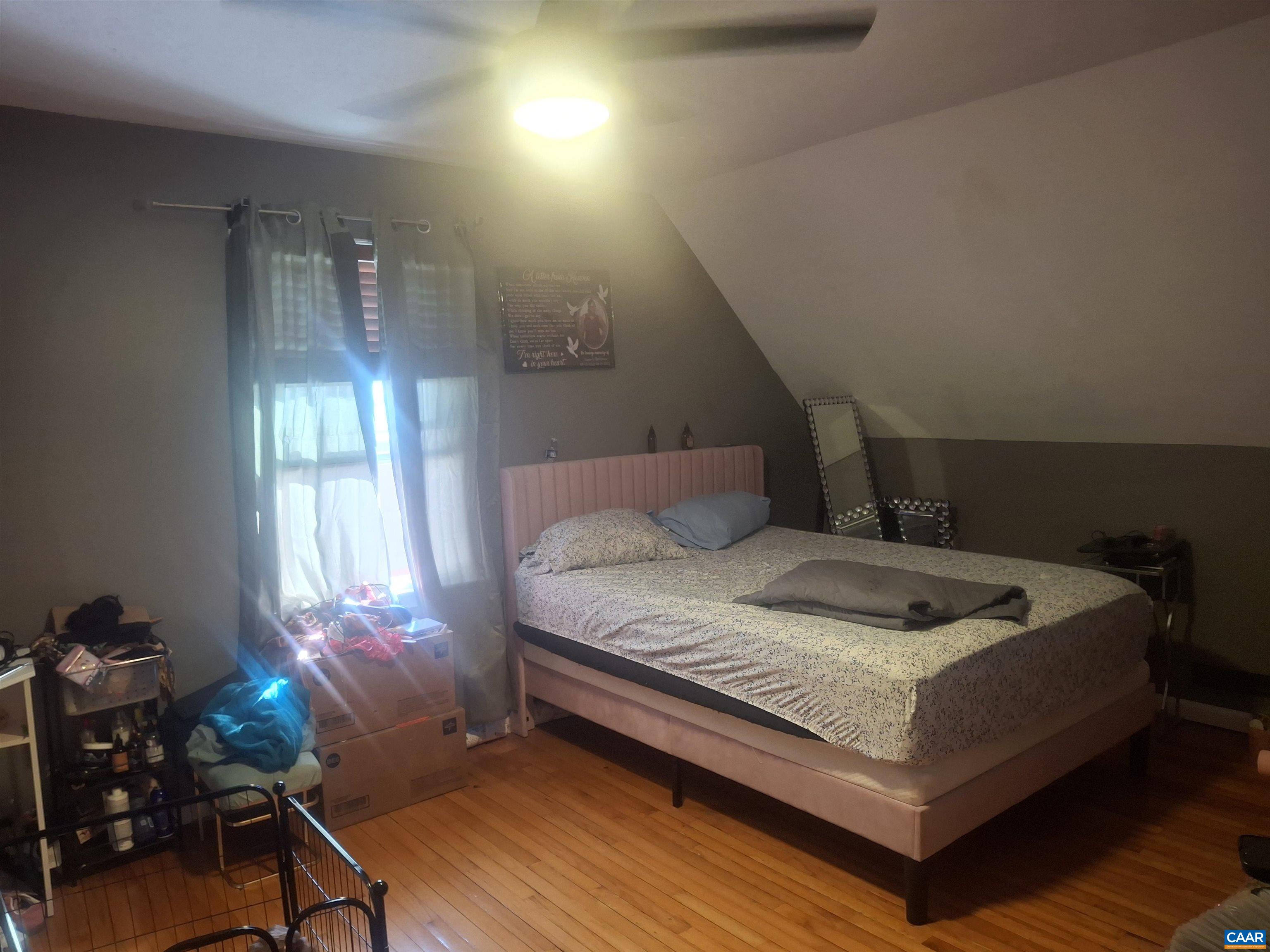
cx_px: 635
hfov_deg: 69.4
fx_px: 917
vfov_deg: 54.9
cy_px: 476
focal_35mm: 25
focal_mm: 4.69
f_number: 1.8
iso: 250
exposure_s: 1/60
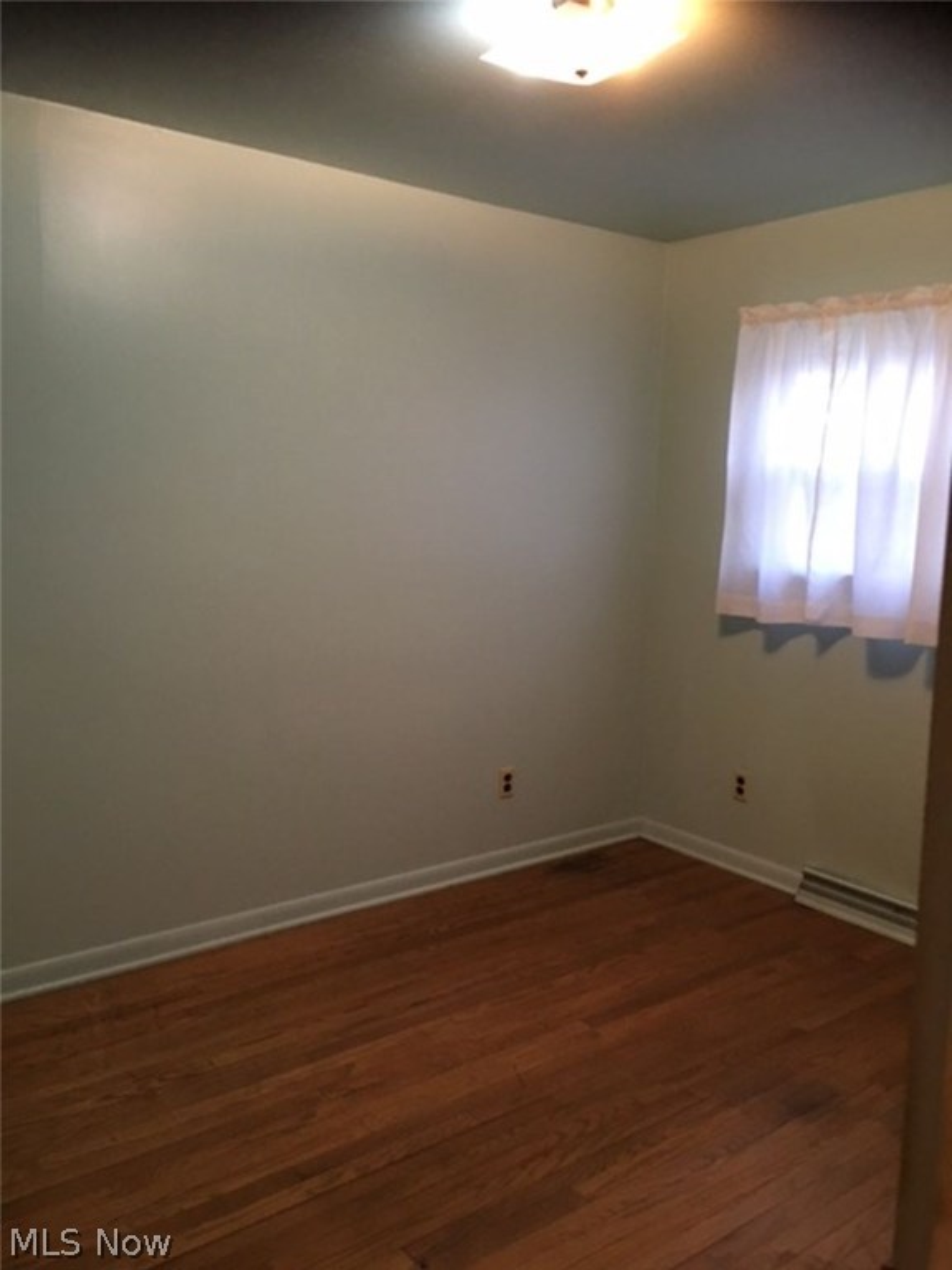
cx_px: 476
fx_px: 1063
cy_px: 635
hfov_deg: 48.2
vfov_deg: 61.7
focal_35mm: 29
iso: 80
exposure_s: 1/15
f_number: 2.2
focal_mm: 4.15
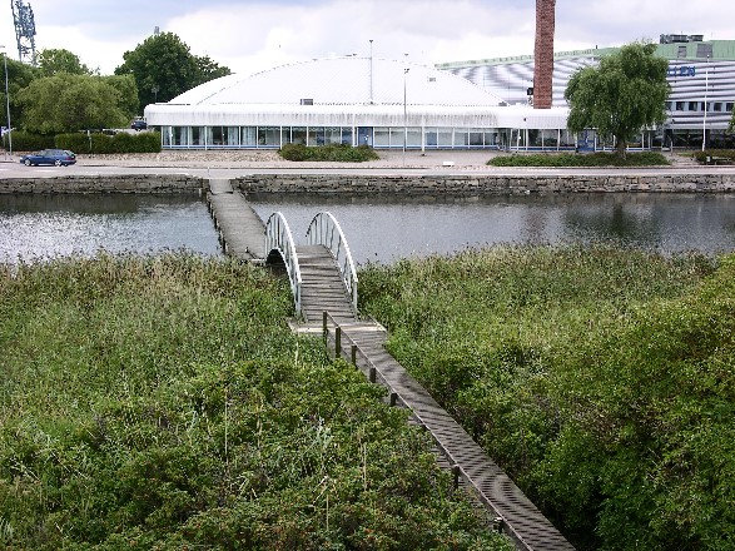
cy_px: 276
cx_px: 368
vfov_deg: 27.0
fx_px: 1146
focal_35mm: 54
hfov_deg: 35.6
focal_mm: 13.7
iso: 50
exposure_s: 1/100
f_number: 5.5
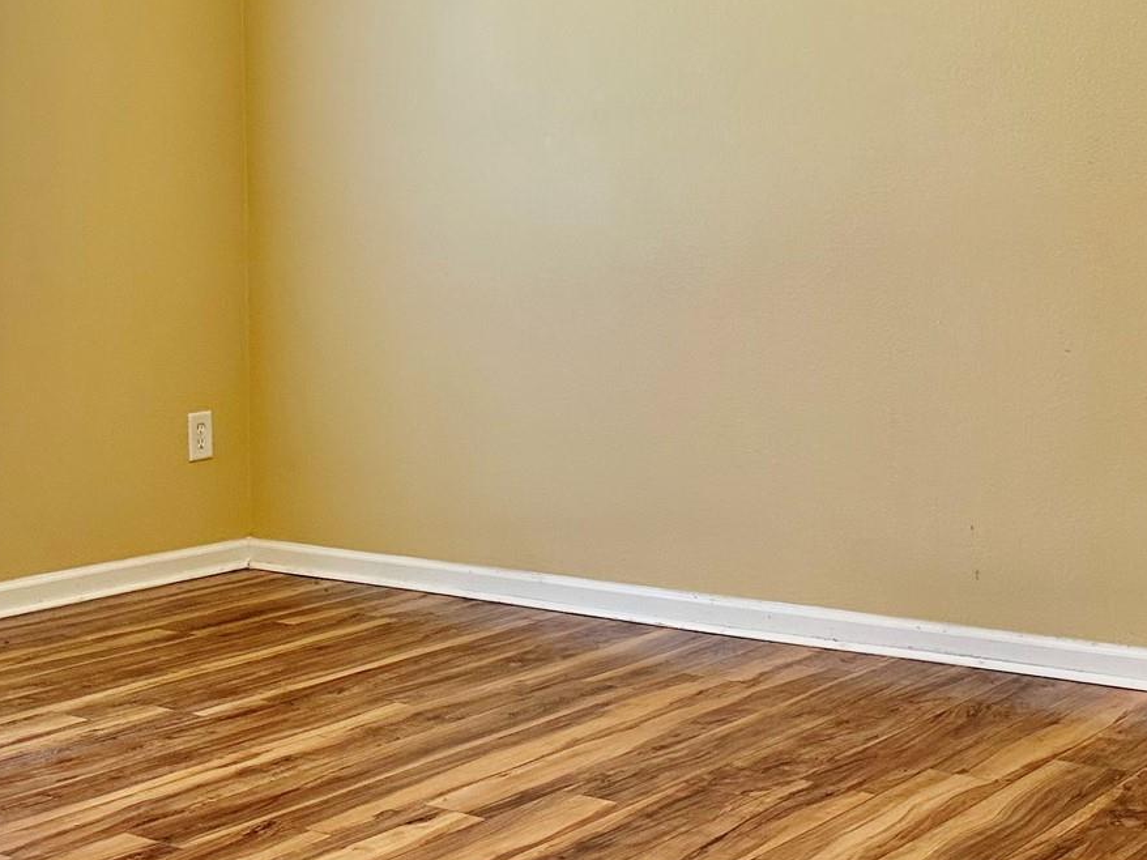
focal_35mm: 56
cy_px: 225
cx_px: 385
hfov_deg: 34.1
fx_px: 1855
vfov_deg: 25.8
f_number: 1.78
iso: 200
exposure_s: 1/120
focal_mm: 6.86
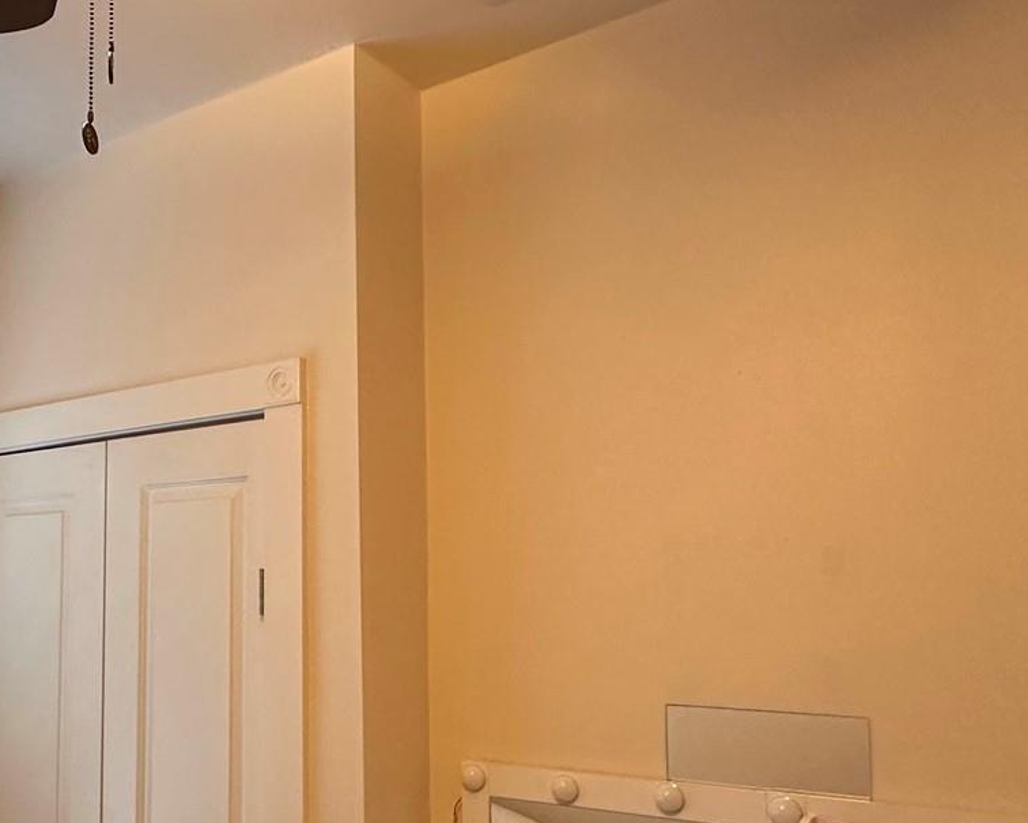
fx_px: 1126
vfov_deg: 39.8
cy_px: 521
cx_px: 92
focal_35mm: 37
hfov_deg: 44.4
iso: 250
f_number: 2.2
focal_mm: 2.22
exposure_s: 1/60
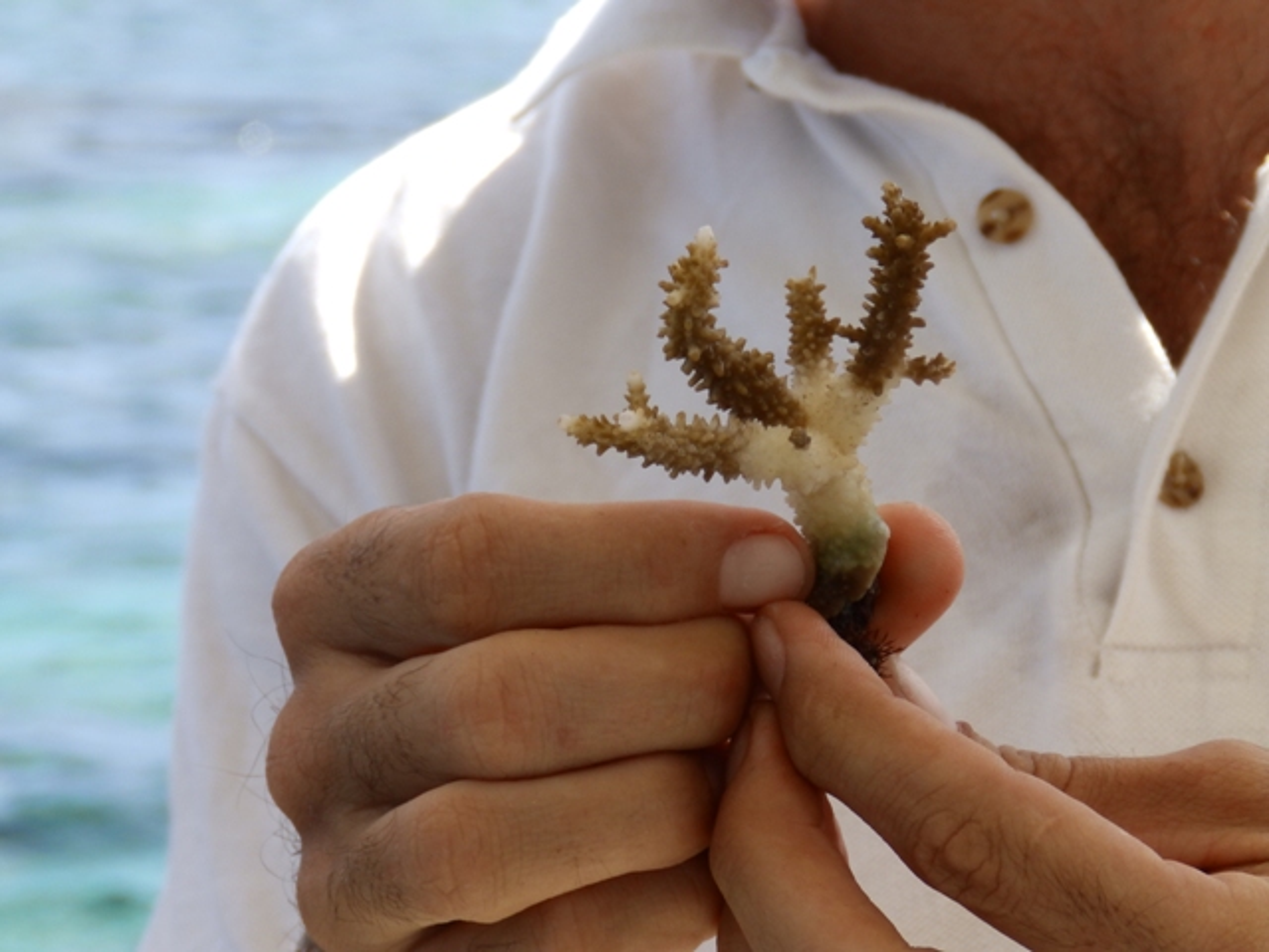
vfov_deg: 8.5
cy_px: 476
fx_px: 6379
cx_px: 634
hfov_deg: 11.4
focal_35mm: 174
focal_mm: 31.3
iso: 80
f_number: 5.4
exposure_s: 1/200
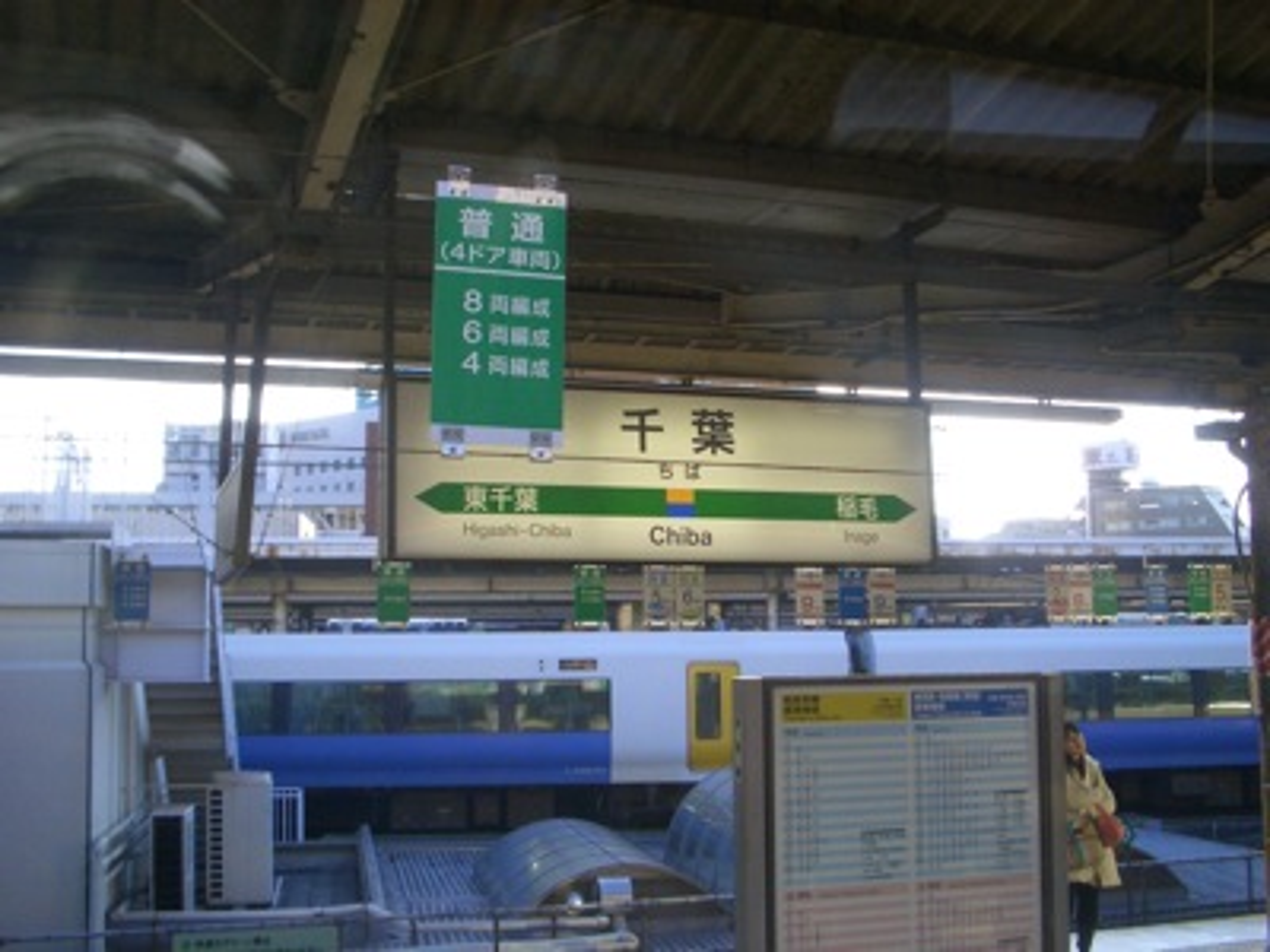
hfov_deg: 45.8
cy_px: 476
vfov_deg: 35.1
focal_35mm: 41
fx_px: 1504
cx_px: 635
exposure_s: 1/100
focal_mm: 6.8
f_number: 2.8
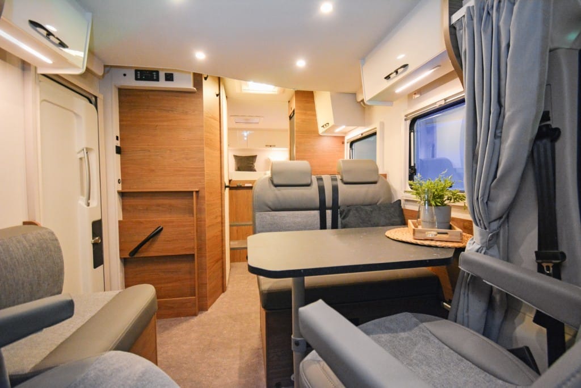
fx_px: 242
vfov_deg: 77.3
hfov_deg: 100.4
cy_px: 194
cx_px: 290
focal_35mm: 15
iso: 1100
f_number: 4.5
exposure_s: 1/60
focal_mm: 10
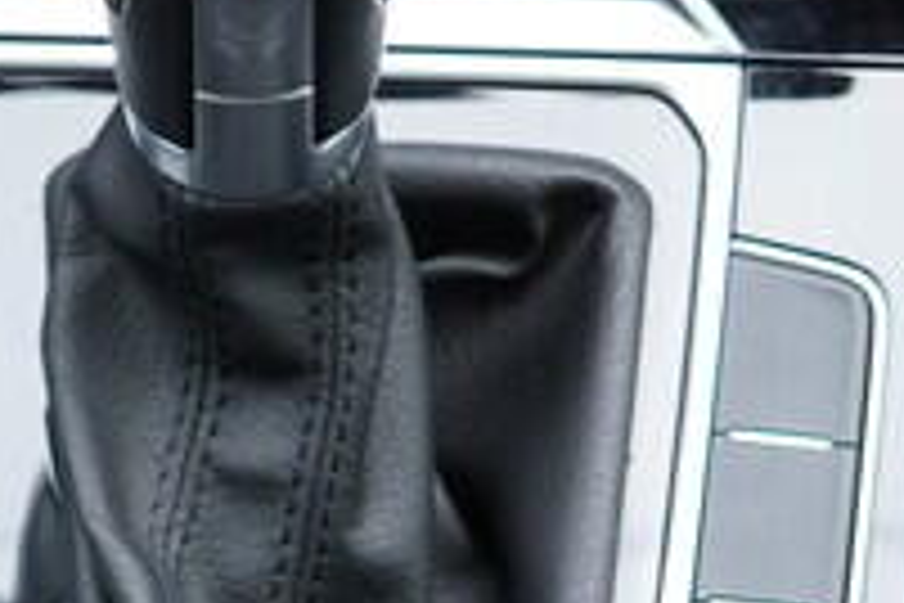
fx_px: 4595
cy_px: 1037
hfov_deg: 11.2
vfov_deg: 7.3
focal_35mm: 183
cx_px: 184
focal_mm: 24
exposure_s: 1/40
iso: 320
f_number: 2.8
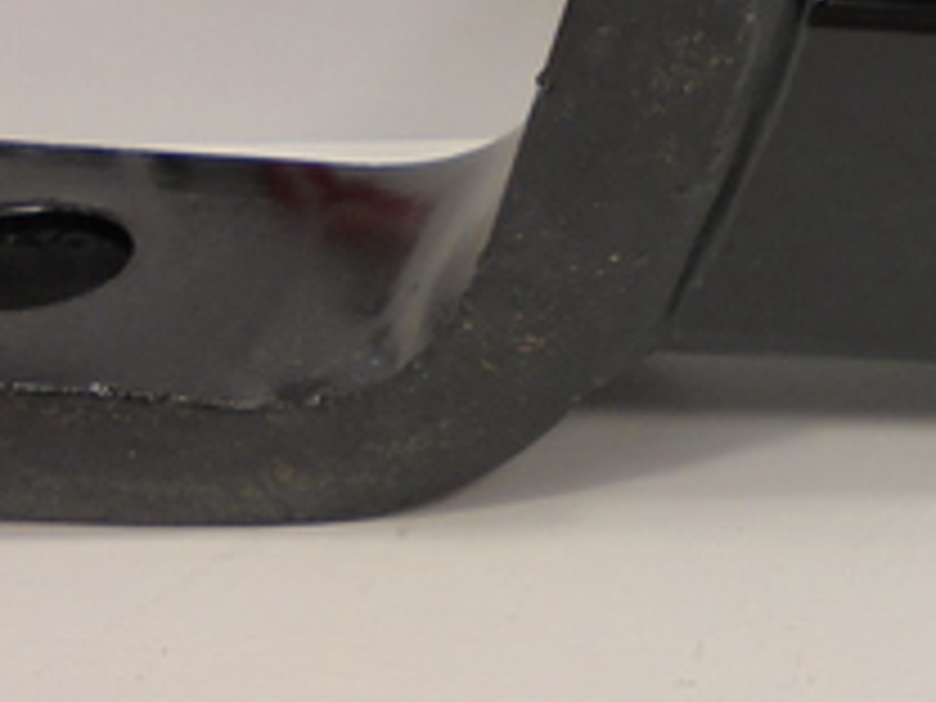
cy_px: 202
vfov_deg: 18.4
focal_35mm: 80
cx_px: 1076
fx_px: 2163
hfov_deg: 22.7
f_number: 3.5
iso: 100
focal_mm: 4.6
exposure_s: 1/100
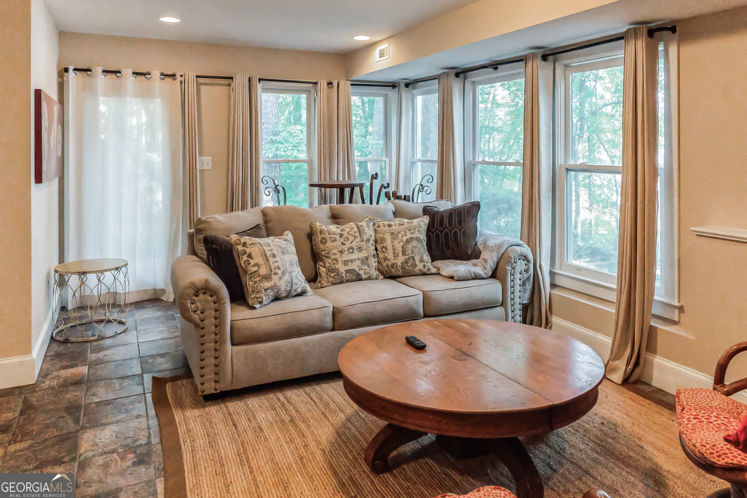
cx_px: 374
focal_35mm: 23
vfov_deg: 55.1
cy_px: 249
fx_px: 477
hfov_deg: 76.1
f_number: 5
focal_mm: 15.4
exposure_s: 1/320
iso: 10000
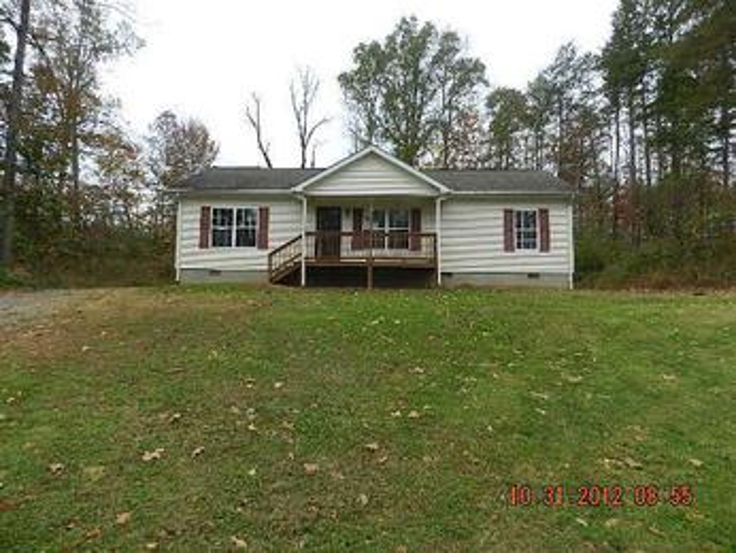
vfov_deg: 58.9
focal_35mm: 23
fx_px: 489
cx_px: 368
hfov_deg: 73.9
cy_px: 276
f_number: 3.4
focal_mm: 4
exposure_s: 1/250
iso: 160
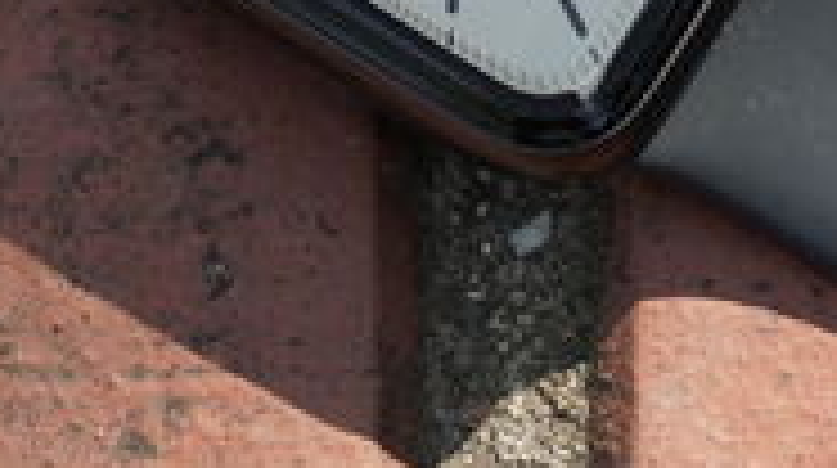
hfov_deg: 6.6
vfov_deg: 3.7
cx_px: 554
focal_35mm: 327
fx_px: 7247
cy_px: -184
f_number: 6.3
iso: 200
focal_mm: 70
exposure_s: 1/250
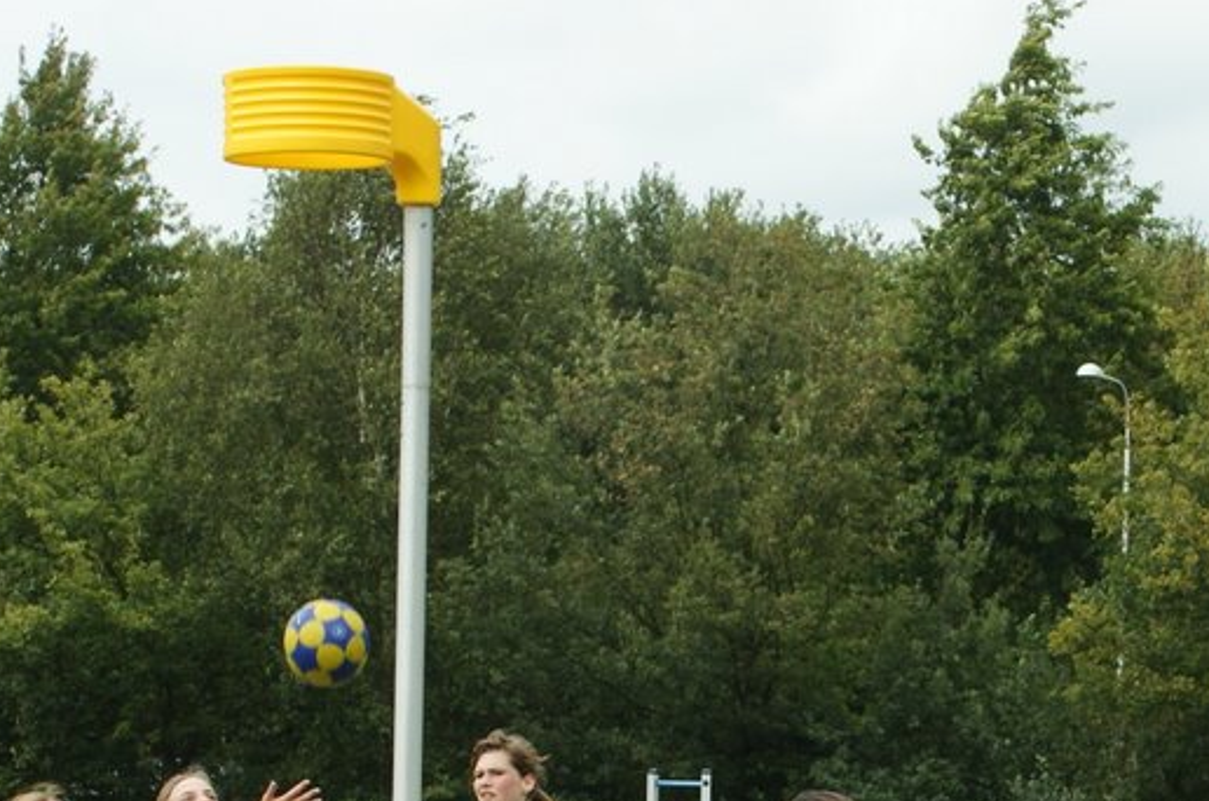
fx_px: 4095
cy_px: 888
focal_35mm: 122
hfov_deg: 16.8
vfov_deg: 11.0
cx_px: 656
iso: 200
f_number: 6.3
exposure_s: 1/400
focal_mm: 35
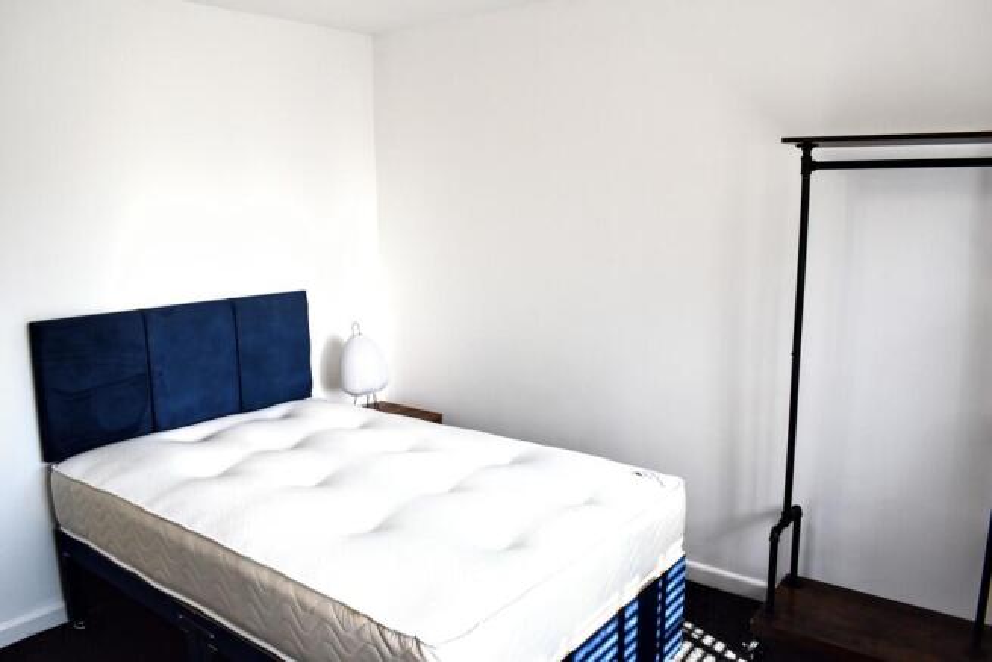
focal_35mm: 27
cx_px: 496
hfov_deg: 67.4
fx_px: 744
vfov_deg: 48.0
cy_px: 331
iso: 400
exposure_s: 1/250
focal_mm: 18
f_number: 8
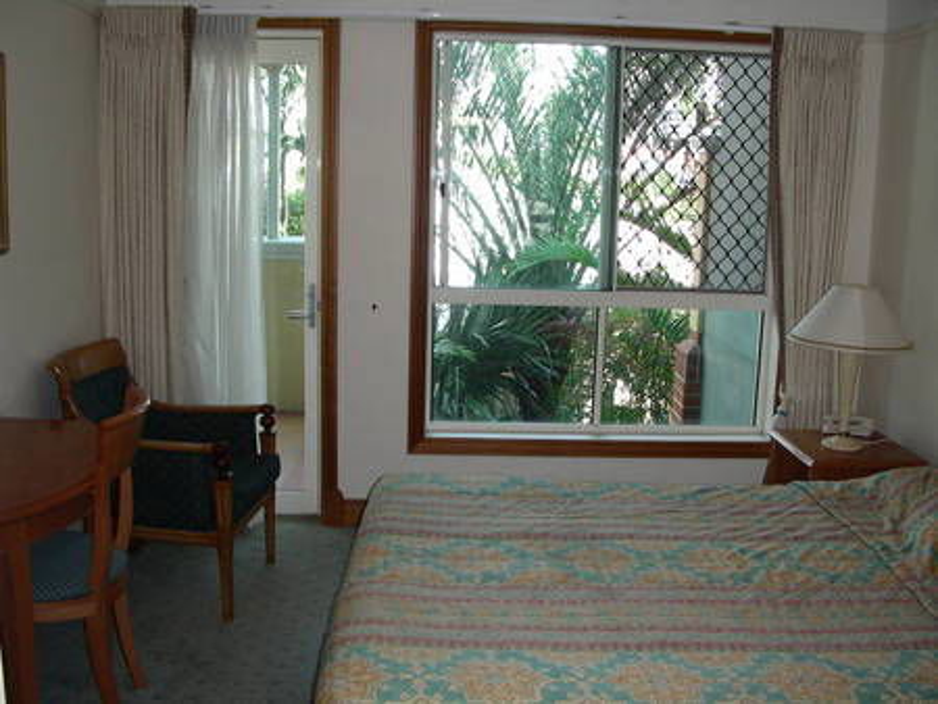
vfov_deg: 37.8
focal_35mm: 38
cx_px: 469
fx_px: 1030
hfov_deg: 49.0
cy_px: 352
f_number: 3.5
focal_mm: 6.3
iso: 53
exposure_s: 1/30
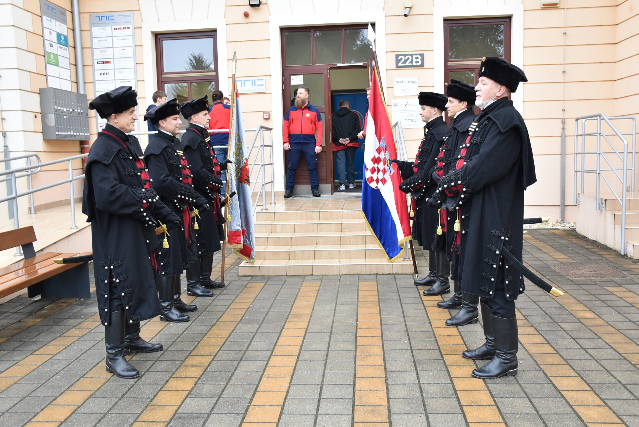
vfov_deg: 40.0
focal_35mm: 33
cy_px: 214
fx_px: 586
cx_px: 320
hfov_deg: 57.2
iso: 400
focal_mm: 22
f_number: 5
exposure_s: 1/60
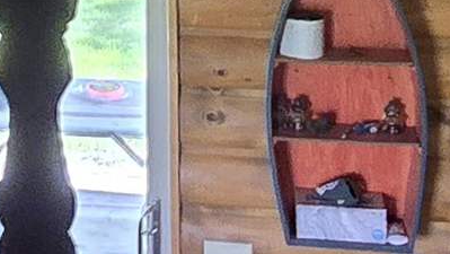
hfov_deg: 18.2
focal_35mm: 109
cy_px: -314
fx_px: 1301
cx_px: -152
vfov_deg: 10.0
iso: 400
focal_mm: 2.2
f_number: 2.2
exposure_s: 1/60
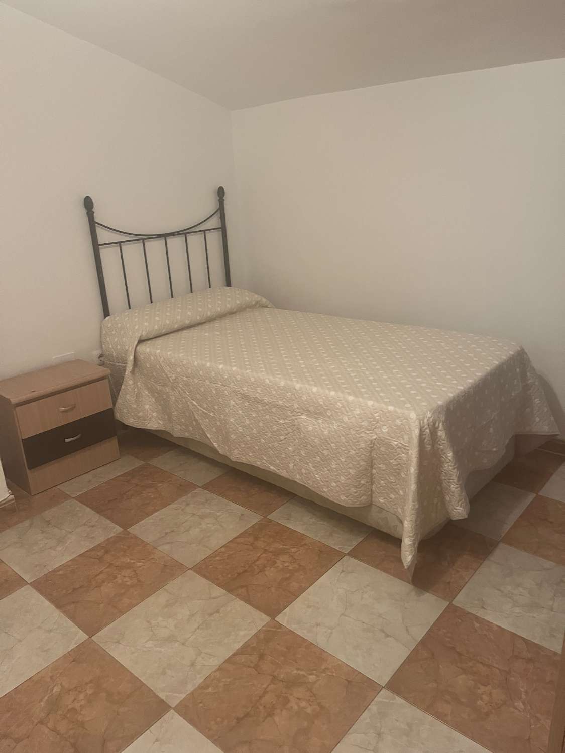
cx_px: 282
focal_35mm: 26
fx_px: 566
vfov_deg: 67.3
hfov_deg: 53.1
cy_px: 376
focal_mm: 5.1
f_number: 1.6
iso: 400
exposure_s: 1/50
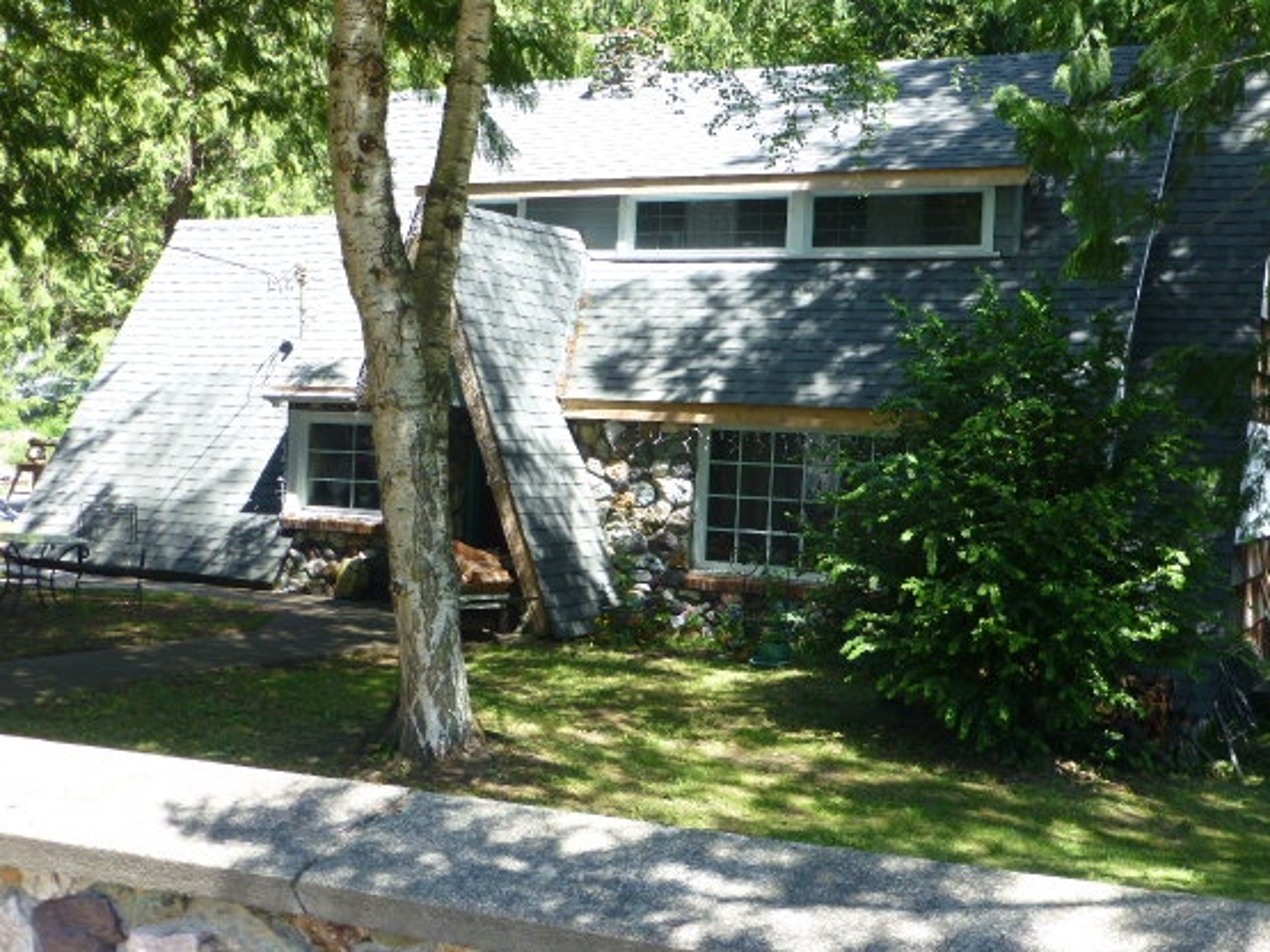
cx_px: 723
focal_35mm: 45
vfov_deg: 32.1
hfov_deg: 42.0
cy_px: 412
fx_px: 1651
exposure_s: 1/125
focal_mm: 6.9
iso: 100
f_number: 3.9
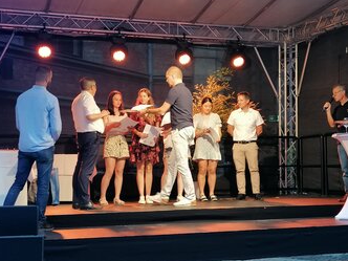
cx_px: 187
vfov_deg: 24.8
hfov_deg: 32.7
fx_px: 593
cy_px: 132
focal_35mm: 59
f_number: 1.8
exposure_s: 1/50
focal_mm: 4.75
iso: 160
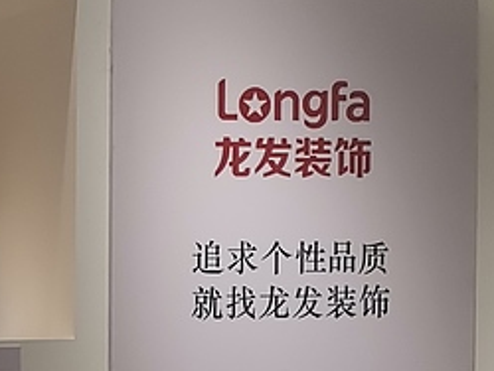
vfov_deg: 10.5
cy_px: 497
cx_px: -662
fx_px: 1971
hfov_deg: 11.8
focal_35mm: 138
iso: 50
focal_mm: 4.75
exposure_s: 1/209
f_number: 1.8
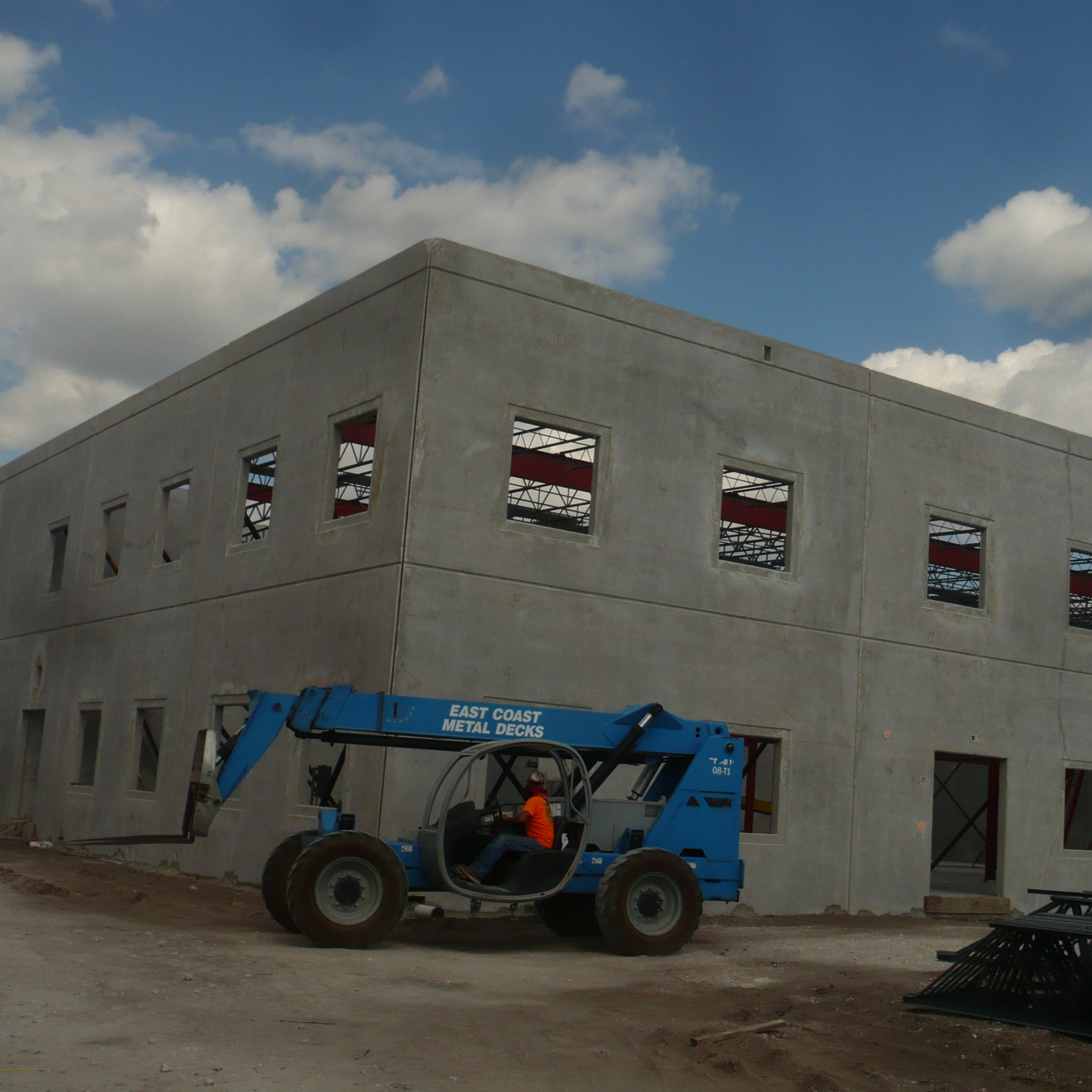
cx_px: 671
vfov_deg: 40.0
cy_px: 540
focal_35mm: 42
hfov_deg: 39.8
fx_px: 1499
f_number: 8
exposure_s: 1/400
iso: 100
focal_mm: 5.8
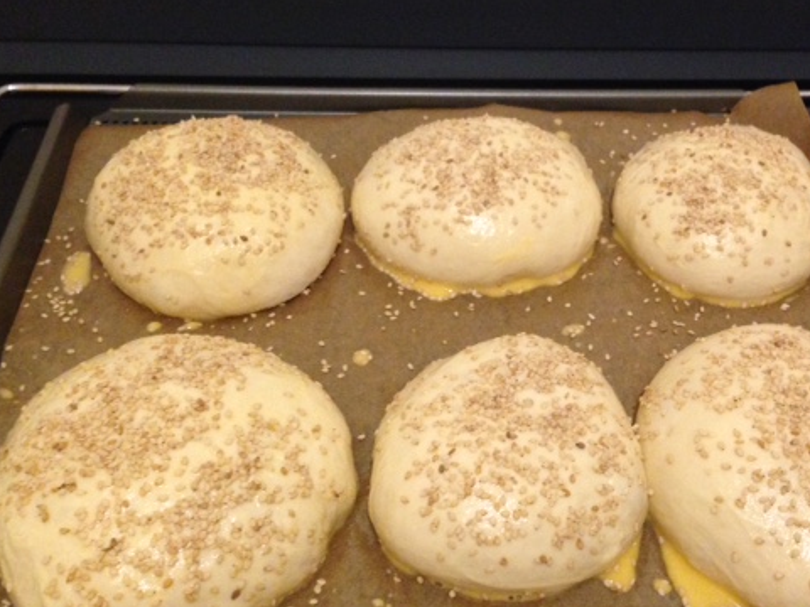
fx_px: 1030
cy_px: 307
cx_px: 478
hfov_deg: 42.8
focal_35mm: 44
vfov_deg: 32.9
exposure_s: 1/20
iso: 400
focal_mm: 4.12
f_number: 2.4
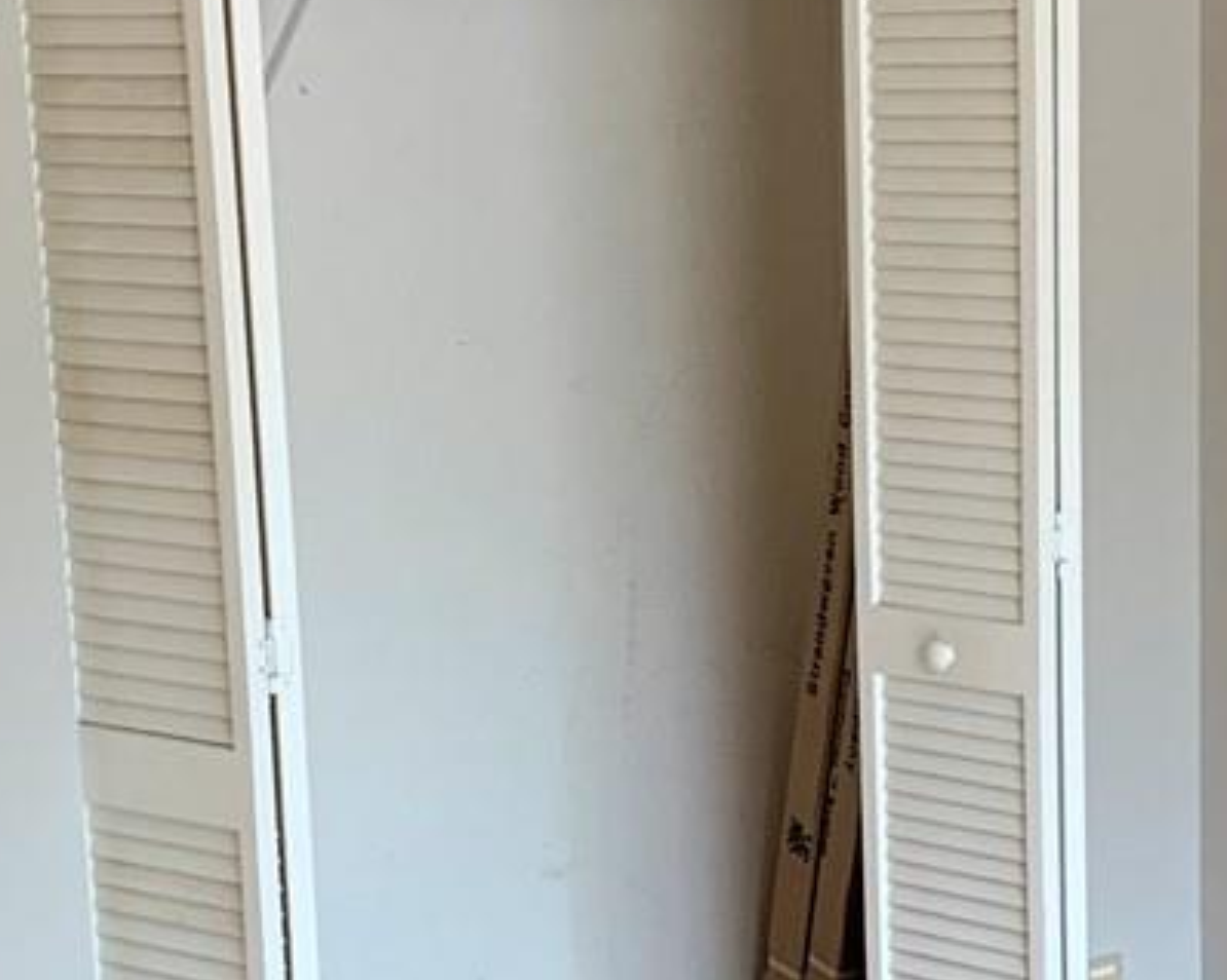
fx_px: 3702
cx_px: 740
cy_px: 912
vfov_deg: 14.9
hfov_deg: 18.8
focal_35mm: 102
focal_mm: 4.25
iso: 100
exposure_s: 1/104
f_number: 1.8
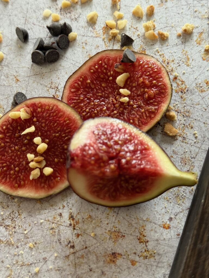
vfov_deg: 39.7
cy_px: 139
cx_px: 104
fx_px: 386
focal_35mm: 48
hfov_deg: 30.3
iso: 200
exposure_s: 1/50
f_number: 1.78
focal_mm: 6.76
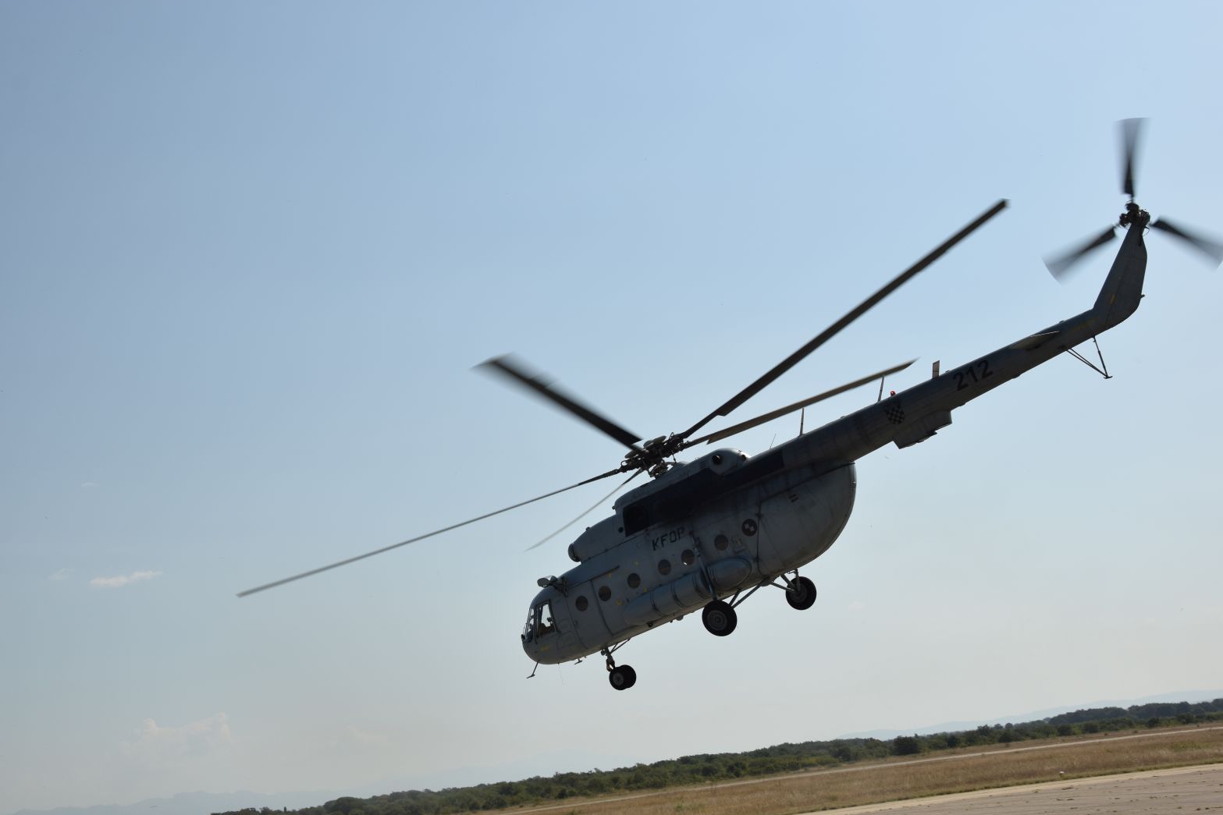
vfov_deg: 27.5
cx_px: 612
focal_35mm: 49
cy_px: 410
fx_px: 1665
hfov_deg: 40.3
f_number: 10
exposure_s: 1/400
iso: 100
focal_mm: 32
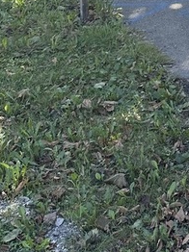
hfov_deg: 14.2
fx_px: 722
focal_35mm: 99
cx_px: 262
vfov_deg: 15.5
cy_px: -262
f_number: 1.78
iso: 80
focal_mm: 6.86
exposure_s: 1/337
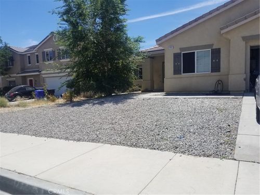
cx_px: 130
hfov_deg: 67.3
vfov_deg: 53.1
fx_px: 195
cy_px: 98
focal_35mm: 26
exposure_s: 1/2864
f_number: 1.7
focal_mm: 4.25
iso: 50
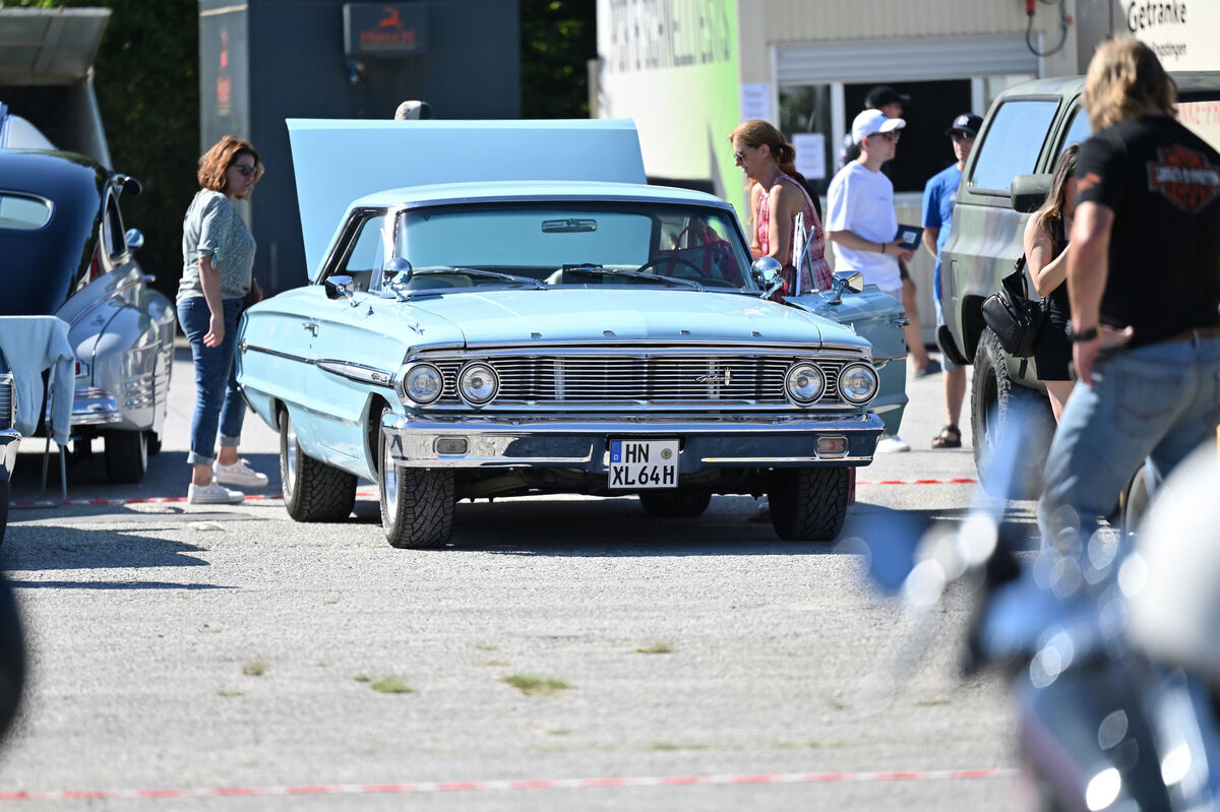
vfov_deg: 6.9
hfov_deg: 10.3
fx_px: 6775
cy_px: 406
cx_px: 610
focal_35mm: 200
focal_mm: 200
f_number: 2.8
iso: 400
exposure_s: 1/6400
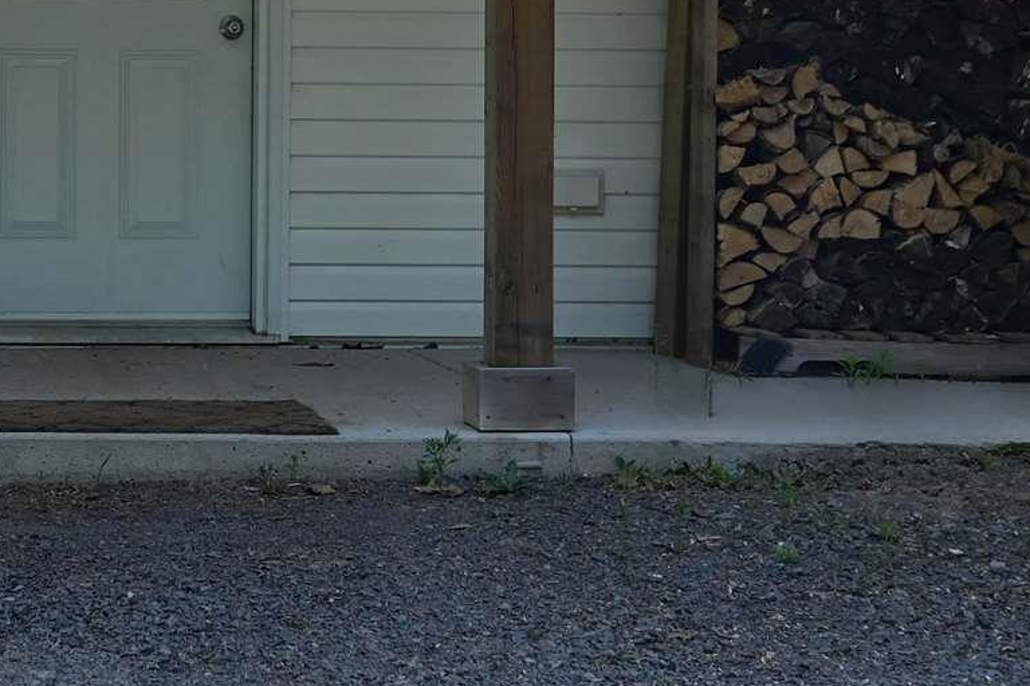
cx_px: -8
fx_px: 4117
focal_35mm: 144
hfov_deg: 14.0
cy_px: 25
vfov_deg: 9.5
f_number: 5.6
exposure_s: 1/250
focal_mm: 36
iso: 110
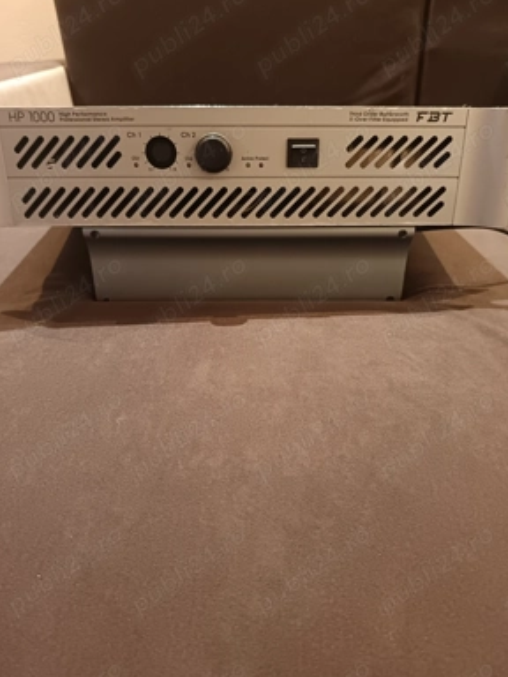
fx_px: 489
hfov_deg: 54.9
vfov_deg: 69.4
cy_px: 330
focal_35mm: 25
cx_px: 250
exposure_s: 1/14.3
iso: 6126
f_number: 1.75
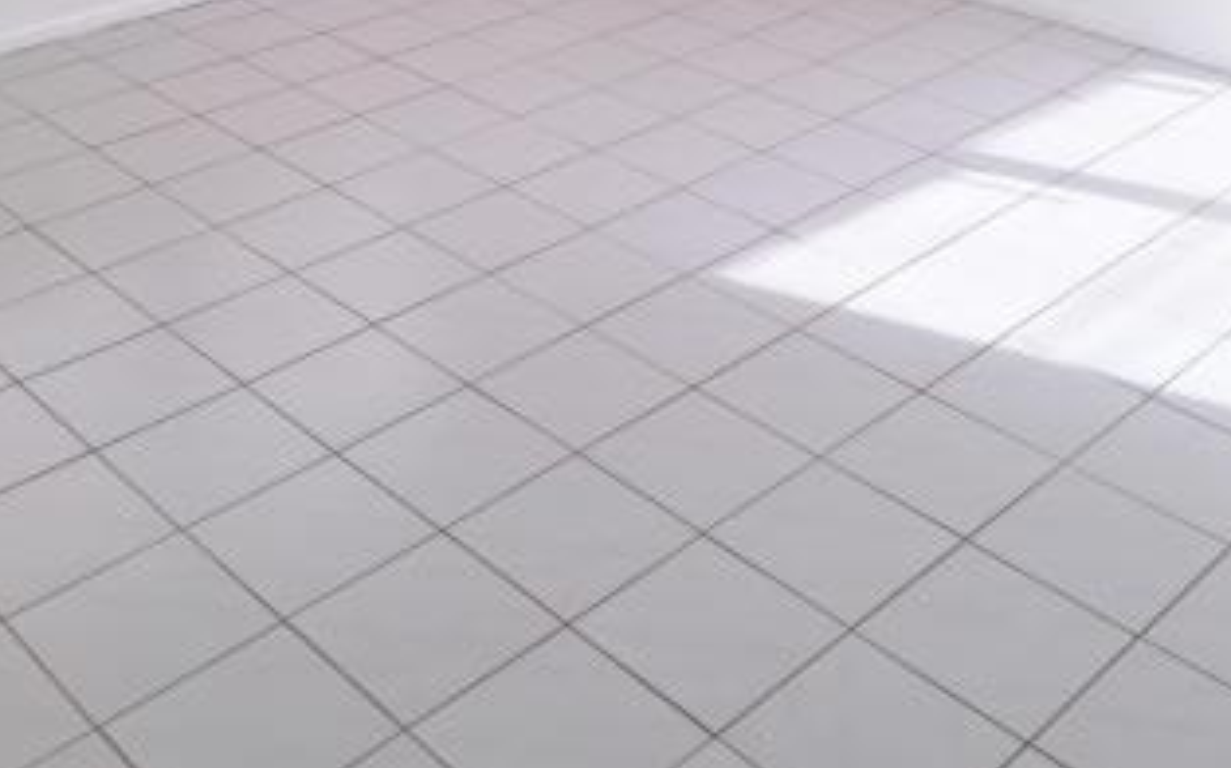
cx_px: 604
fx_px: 1576
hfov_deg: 42.7
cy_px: -110
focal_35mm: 47
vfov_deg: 25.1
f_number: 2.2
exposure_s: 1/350
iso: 32
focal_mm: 4.15
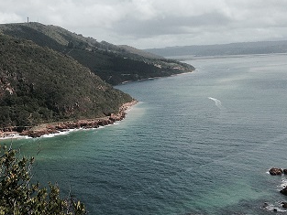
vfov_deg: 26.8
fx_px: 448
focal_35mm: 54
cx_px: 91
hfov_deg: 35.1
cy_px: 64
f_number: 2.4
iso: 50
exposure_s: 1/2463
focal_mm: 4.12
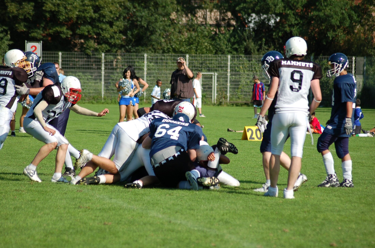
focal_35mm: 225
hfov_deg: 9.2
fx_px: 2339
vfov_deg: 6.1
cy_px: 124
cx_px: 188
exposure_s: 1/1250
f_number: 5
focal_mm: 150
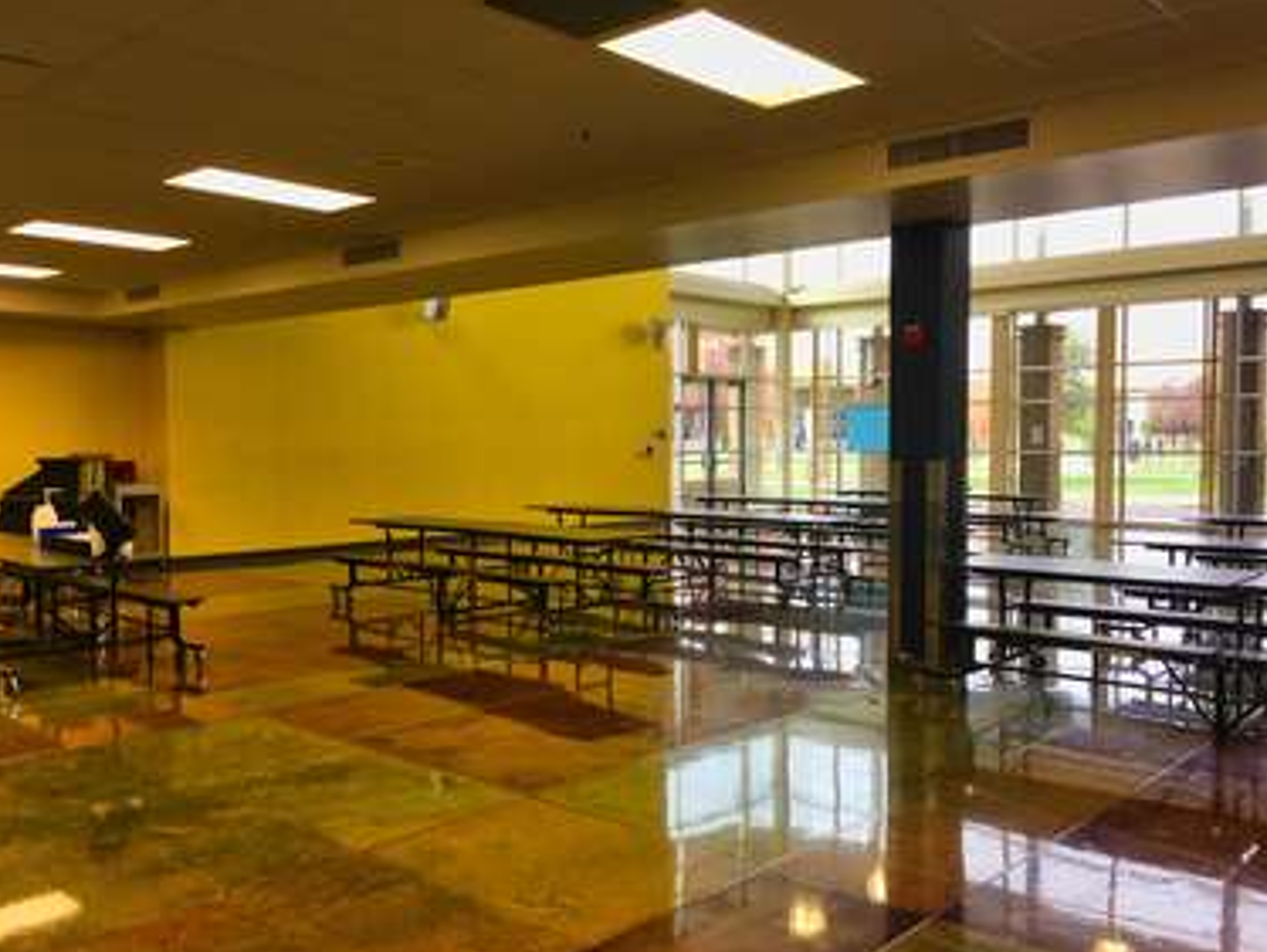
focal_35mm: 31
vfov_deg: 45.5
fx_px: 1135
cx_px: 647
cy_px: 495
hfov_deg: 58.3
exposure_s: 1/40
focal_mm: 4.15
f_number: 2.2
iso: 25
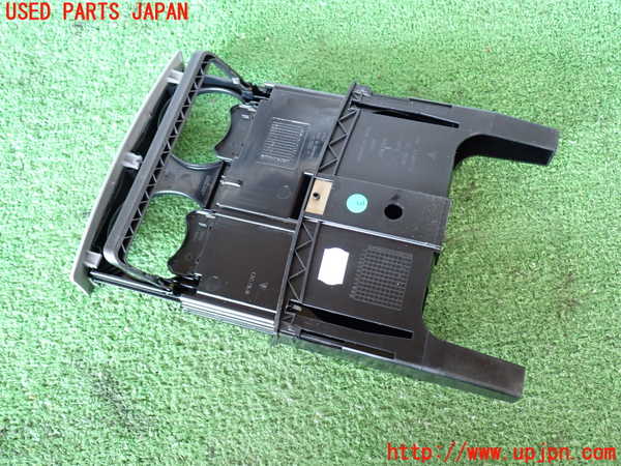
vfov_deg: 44.2
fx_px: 574
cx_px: 310
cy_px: 233
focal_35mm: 32
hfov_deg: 56.8
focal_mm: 5.79
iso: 400
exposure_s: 1/30
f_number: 2.4
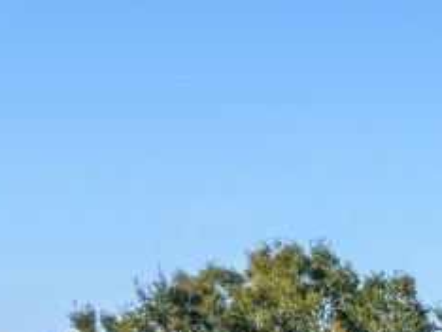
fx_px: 1342
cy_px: 632
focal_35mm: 105
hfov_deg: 15.6
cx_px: 825
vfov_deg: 12.6
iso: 150
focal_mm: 8.67
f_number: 1.8
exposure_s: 1/2500
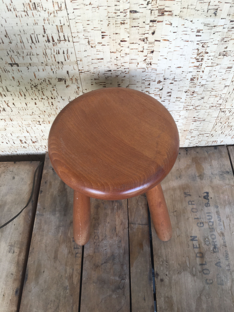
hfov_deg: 48.2
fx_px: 261
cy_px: 156
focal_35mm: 29
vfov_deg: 61.7
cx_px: 117
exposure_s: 1/50
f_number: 2.2
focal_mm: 4.15
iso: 32
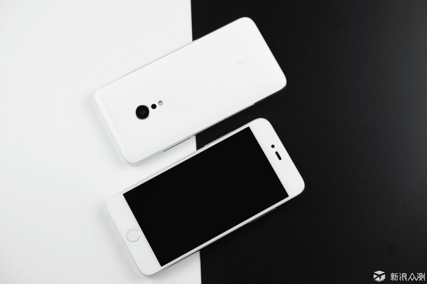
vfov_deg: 21.2
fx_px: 759
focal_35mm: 64
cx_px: 214
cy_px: 142
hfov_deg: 31.4
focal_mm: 42.5
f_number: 5
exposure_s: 1/30
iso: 200
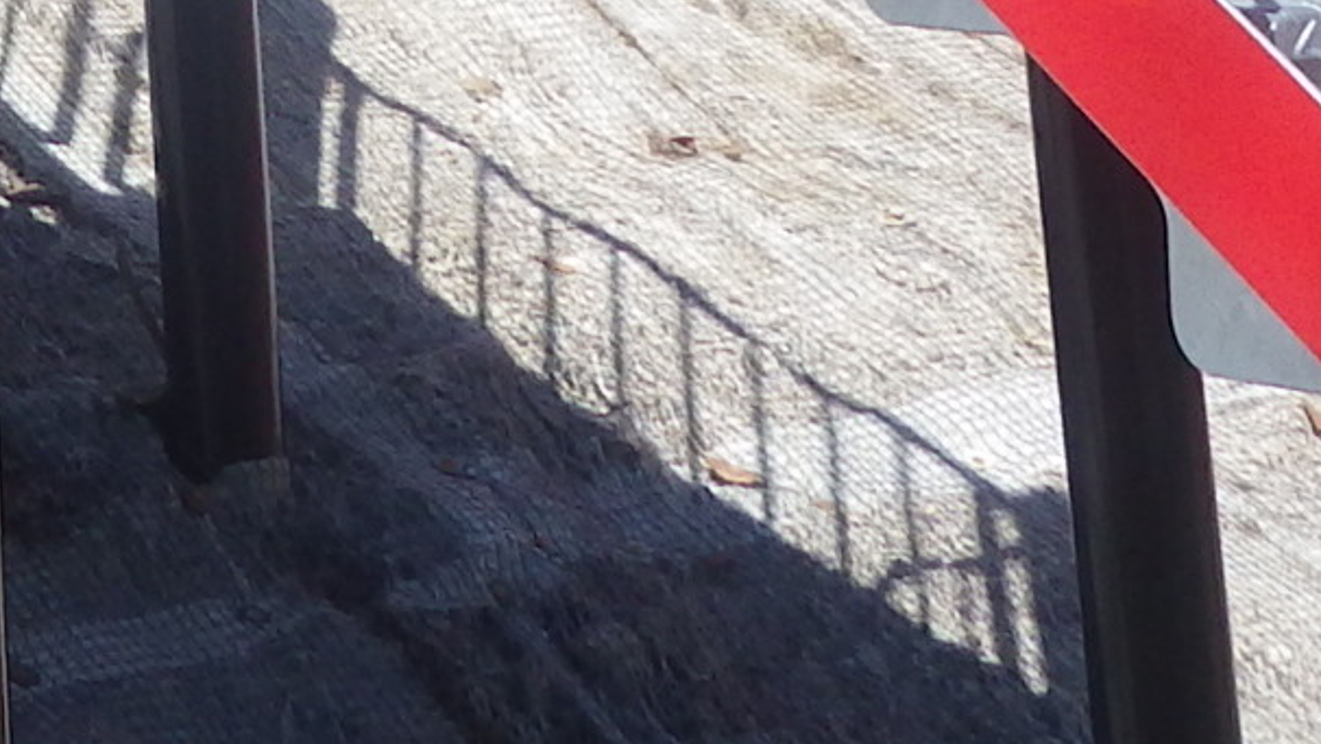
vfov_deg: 7.6
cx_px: -613
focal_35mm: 138
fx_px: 4834
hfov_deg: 14.6
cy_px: -1536
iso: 125
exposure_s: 1/1250
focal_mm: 4.5
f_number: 2.8
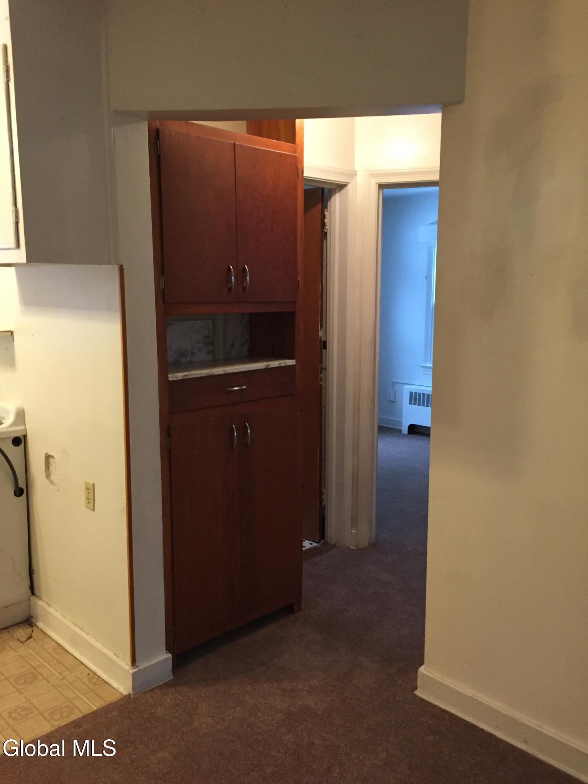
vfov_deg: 61.7
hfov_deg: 48.2
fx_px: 657
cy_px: 392
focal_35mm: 29
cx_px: 294
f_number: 2.2
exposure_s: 1/30
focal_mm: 4.15
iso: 250
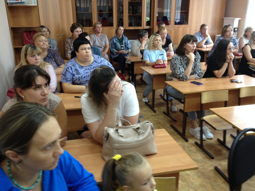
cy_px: 96
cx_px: 128
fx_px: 258
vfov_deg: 40.7
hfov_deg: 52.6
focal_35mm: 35
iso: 100
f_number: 2.4
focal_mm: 4.28
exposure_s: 1/20
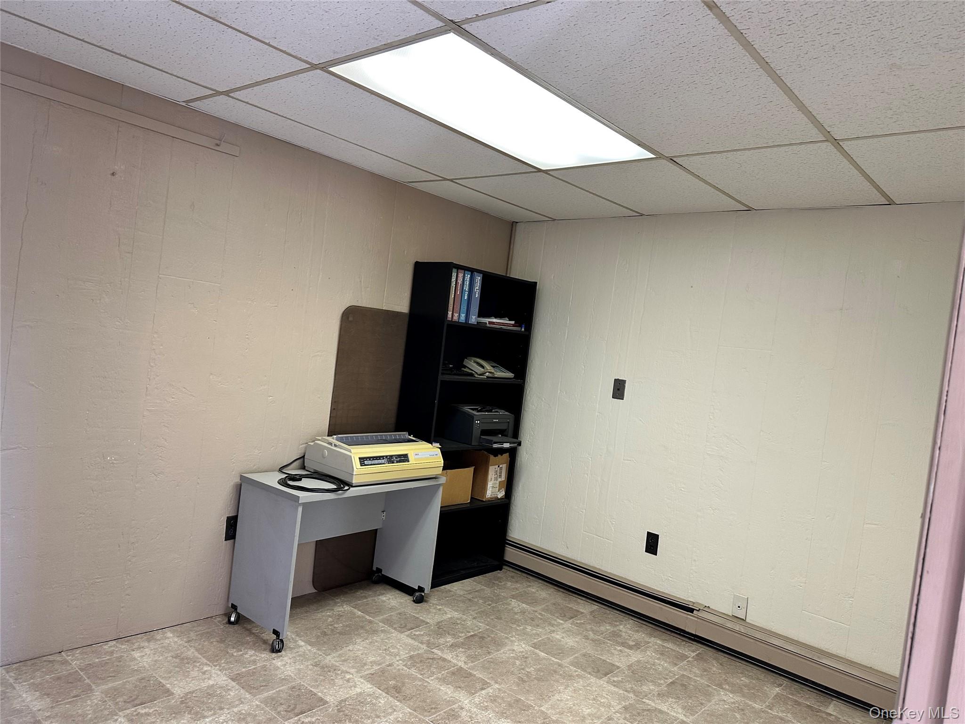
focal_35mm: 24
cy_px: 362
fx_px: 669
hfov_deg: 71.6
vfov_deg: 56.8
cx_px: 482
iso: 200
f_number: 1.78
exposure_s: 1/60
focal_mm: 6.86
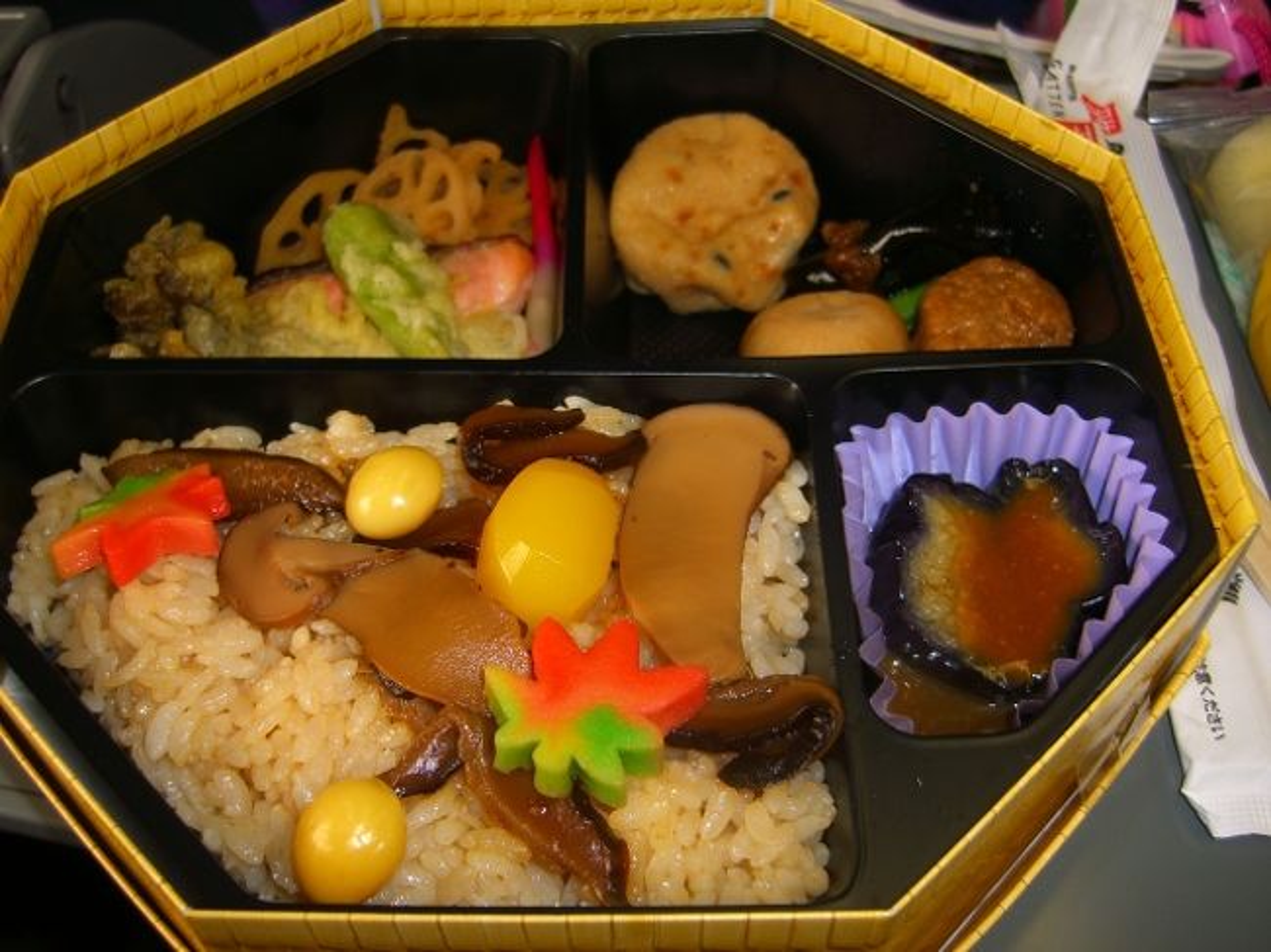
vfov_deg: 37.7
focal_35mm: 38
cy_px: 476
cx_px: 636
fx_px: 1395
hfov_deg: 49.0
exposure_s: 1/60
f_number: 2.8
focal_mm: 7.9
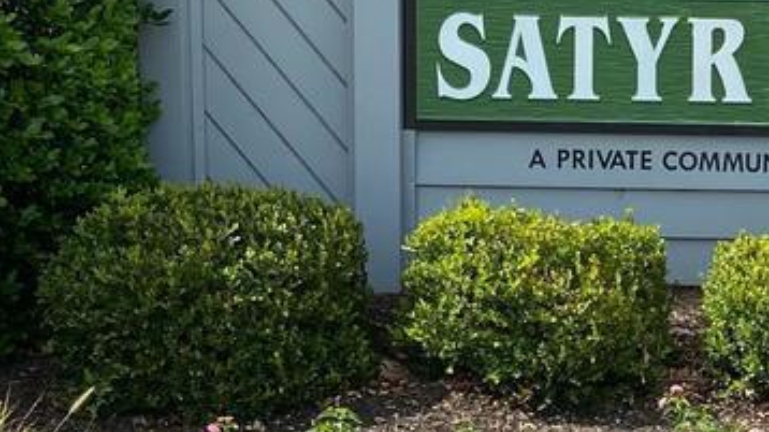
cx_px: 752
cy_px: 286
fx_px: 2324
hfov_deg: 18.4
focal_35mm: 114
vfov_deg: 10.6
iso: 32
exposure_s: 1/1754
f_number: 1.8
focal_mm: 4.25
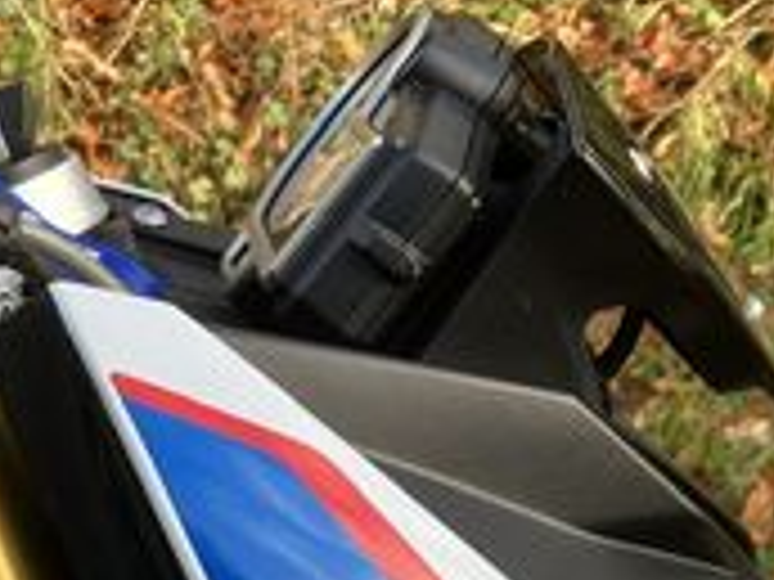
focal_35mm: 104
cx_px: -45
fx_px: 2325
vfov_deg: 13.9
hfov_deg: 18.3
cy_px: 665
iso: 20
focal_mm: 3.99
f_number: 1.8
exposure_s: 1/133
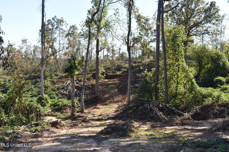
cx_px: 114
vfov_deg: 29.9
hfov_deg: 43.6
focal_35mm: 45
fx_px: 286
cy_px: 76
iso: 100
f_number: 8
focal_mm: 30
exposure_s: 1/125
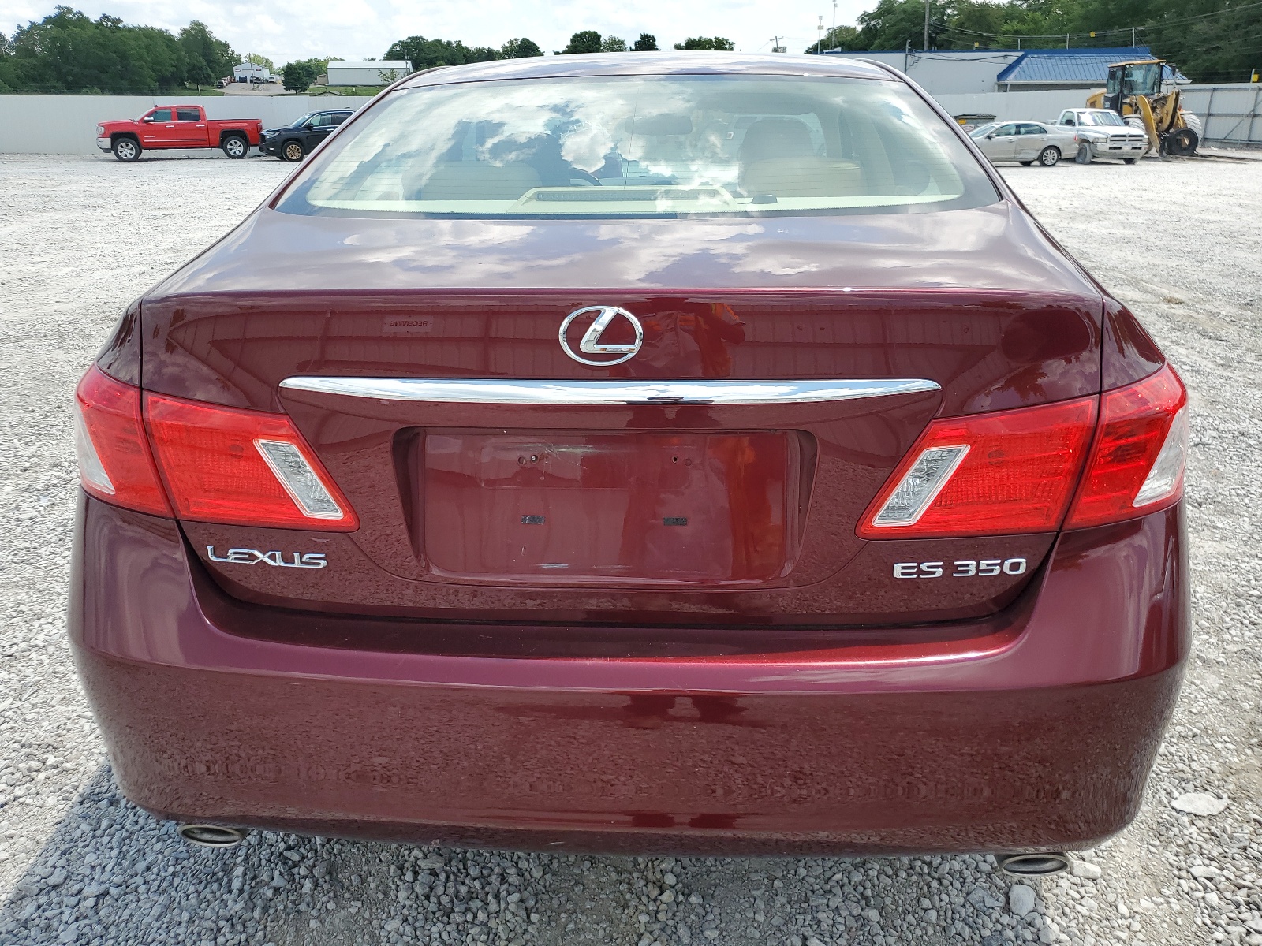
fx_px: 948
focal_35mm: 26
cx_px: 631
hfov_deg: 67.3
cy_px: 473
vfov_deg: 53.1
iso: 50
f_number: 1.5
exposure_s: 1/2000
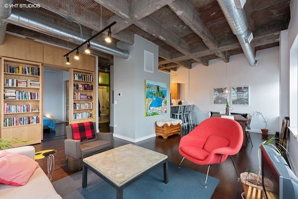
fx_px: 132
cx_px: 149
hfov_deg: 96.7
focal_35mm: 16
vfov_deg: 73.7
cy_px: 100
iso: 100
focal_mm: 16
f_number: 8
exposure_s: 1/2
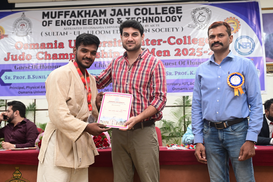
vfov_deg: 29.8
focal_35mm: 45
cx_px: 136
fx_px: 341
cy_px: 91
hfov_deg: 43.6
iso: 2000
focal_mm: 45
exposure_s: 1/125
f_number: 4
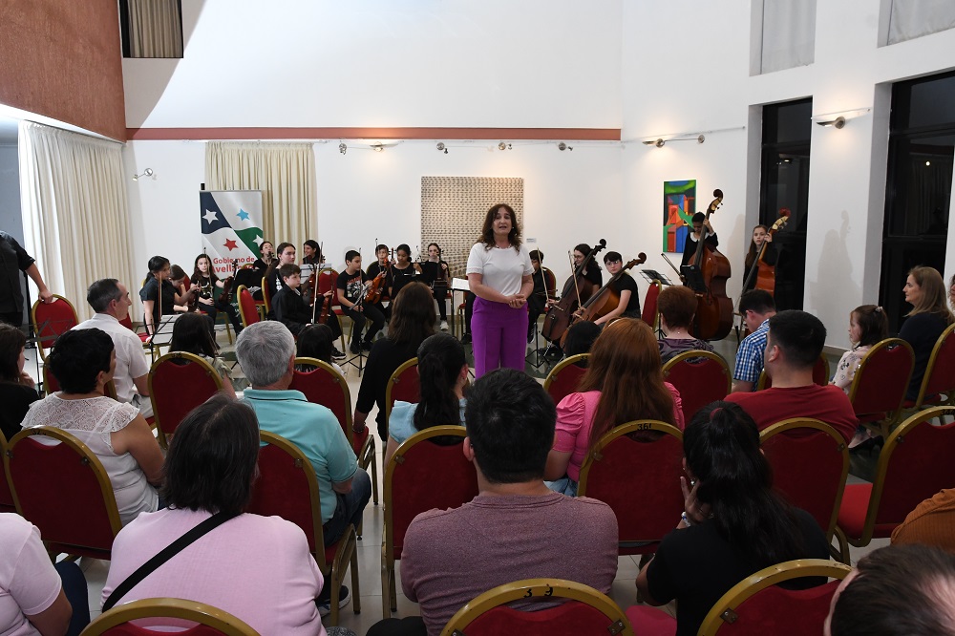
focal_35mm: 30
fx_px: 796
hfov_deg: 61.9
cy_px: 318
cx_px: 478
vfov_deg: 43.6
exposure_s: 1/125
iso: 2000
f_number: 7.1
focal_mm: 20
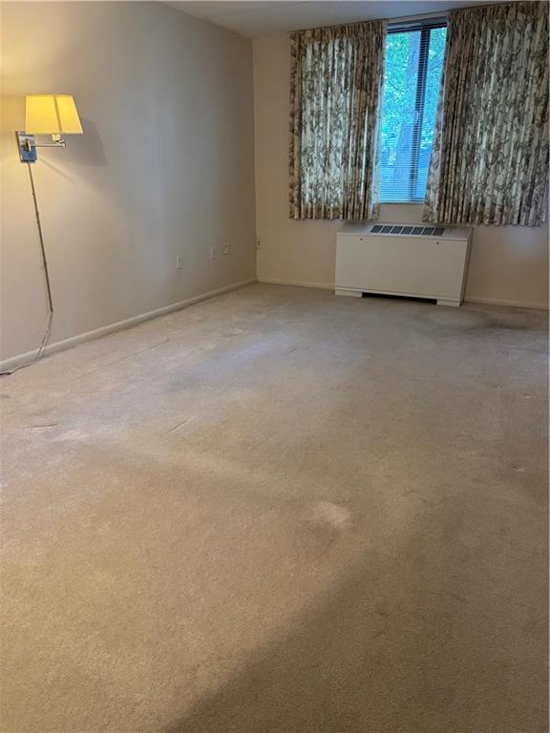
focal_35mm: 24
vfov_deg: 71.6
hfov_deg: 56.8
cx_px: 275
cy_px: 366
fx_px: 508
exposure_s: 1/60
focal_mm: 6.76
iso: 400
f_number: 1.78
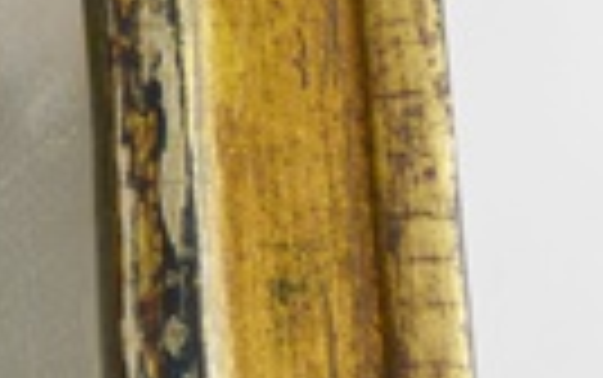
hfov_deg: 7.6
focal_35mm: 274
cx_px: -122
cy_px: -432
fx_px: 4507
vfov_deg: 4.7
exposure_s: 1/125
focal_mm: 40
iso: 400
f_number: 5.6
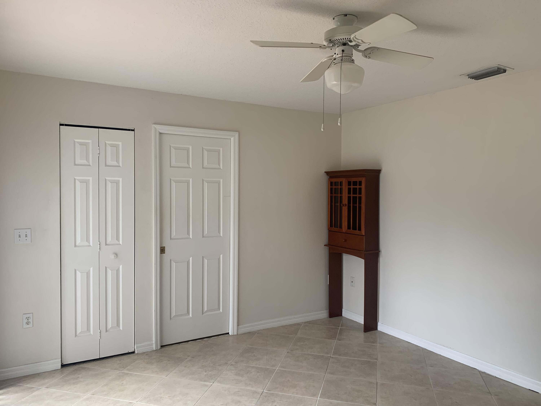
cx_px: 270
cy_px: 203
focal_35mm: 26
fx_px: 406
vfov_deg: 53.1
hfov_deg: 67.3
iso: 32
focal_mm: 4.25
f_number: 1.8
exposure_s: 1/122
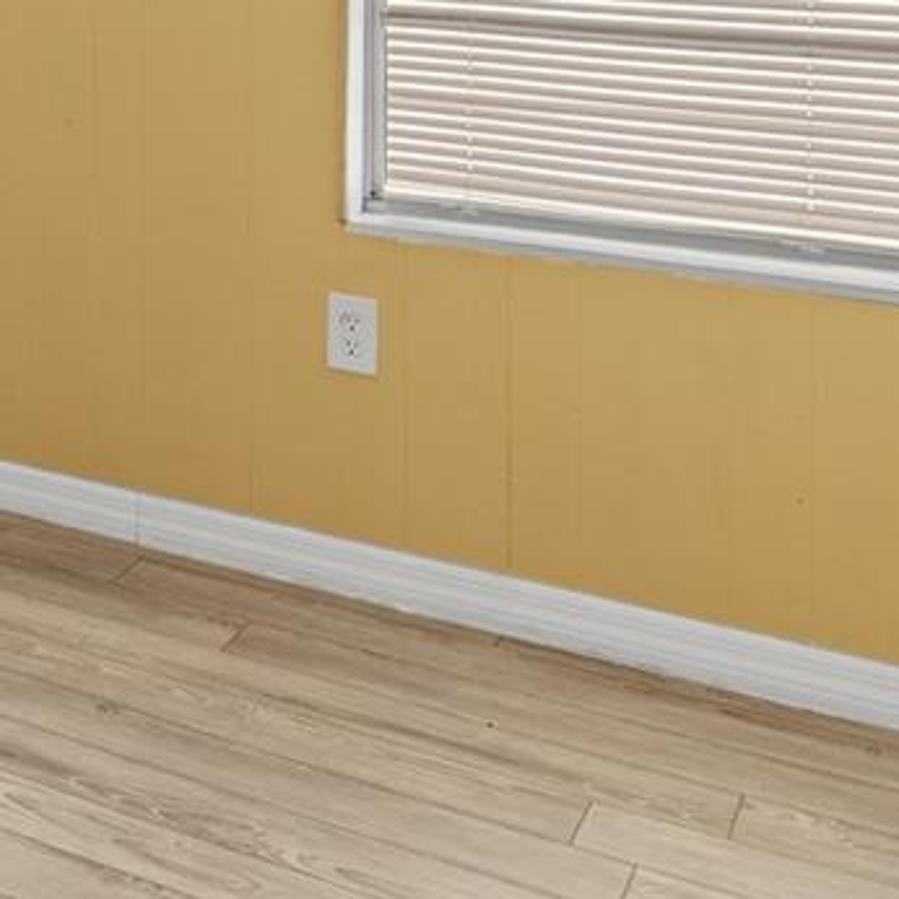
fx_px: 1734
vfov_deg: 26.4
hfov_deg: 25.3
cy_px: -125
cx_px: -249
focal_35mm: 59
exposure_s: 1/2.5
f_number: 7.1
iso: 100
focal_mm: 10
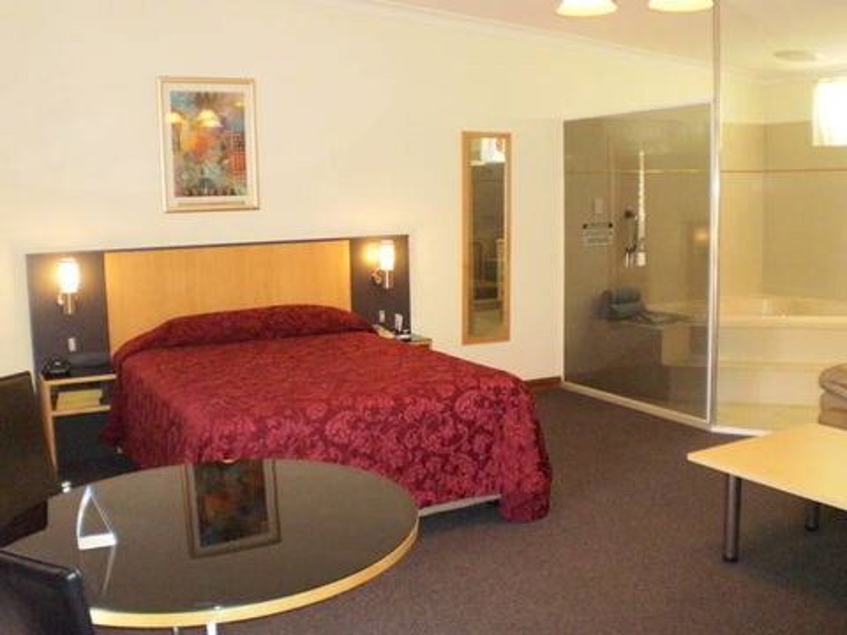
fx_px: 881
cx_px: 424
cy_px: 318
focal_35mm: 36
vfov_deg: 39.7
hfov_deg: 51.4
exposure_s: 1/30
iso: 400
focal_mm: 6.3
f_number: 3.1
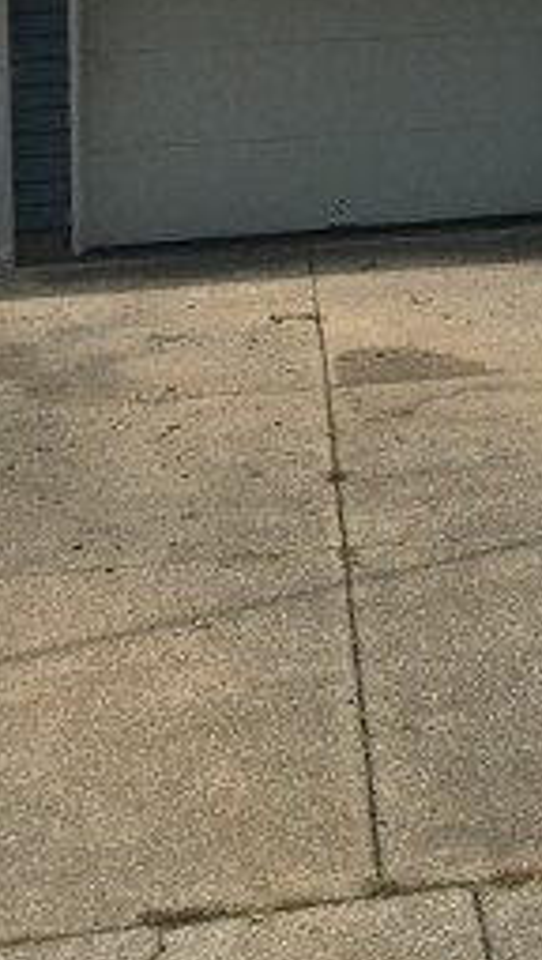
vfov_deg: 20.6
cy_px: -256
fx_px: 2420
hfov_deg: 11.6
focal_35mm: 95
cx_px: 1043
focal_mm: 4.15
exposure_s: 1/1709
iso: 25
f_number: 2.2
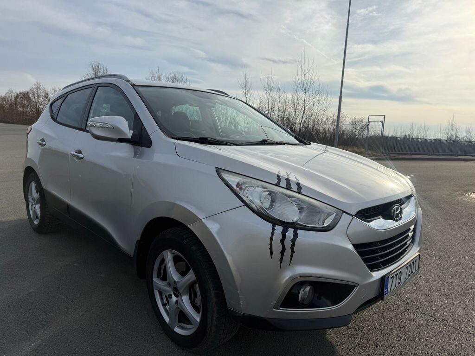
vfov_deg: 56.8
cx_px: 238
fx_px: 329
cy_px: 178
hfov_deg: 71.6
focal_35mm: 24
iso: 80
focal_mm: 6.76
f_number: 1.78
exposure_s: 1/7353
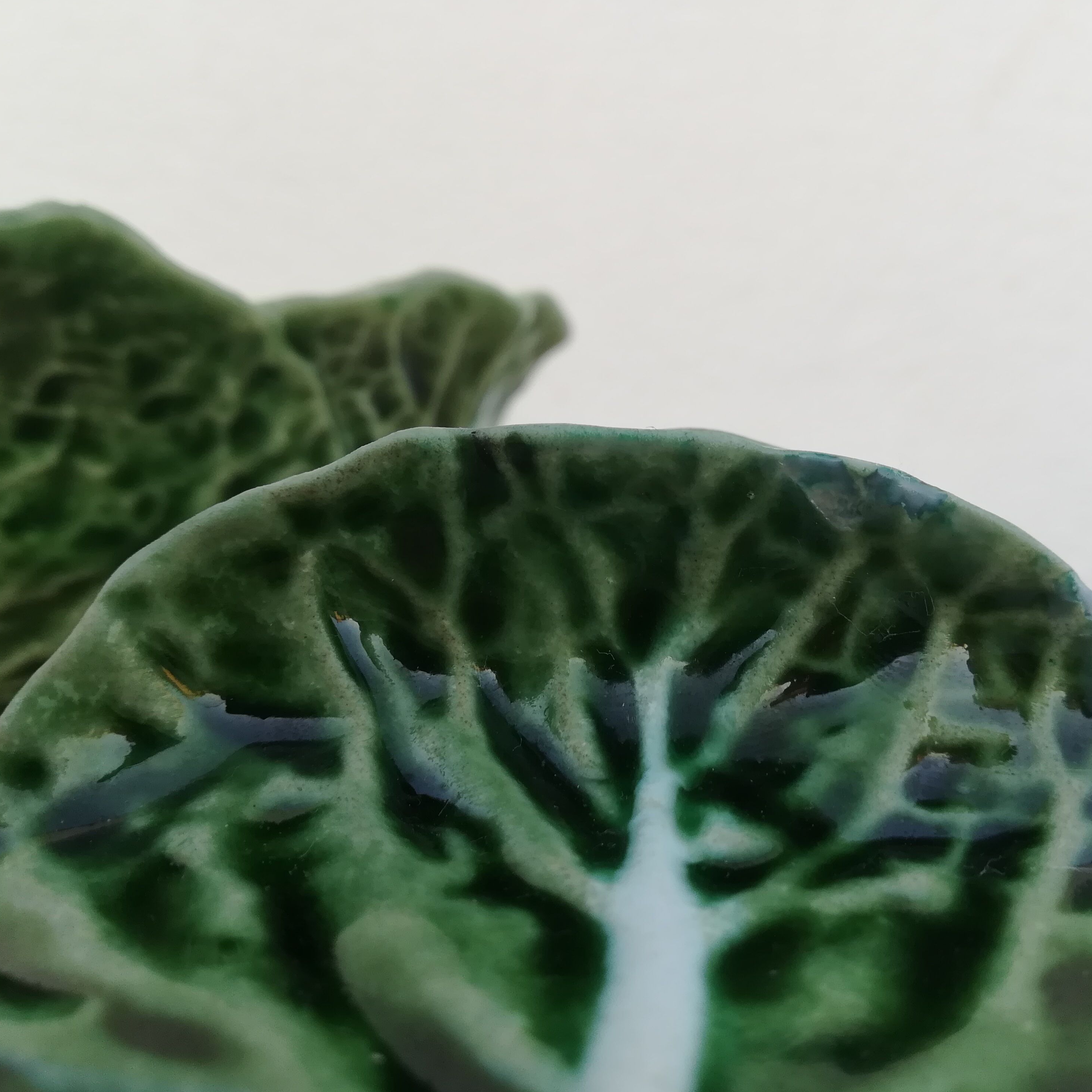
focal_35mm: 31
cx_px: 643
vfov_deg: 52.5
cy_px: 545
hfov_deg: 52.3
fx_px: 1106
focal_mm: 3.83
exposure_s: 1/135
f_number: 2.2
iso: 50
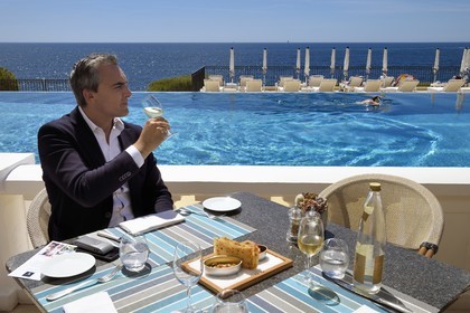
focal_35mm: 34
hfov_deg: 55.8
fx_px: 444
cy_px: 156
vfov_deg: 38.9
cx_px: 235
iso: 200
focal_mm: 34
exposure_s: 1/250
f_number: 18
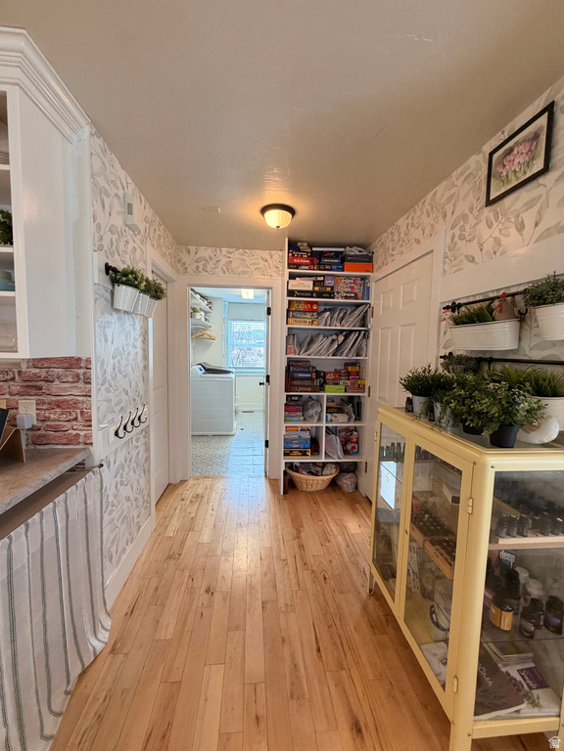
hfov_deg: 85.7
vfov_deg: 102.1
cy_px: 376
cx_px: 282
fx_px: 304
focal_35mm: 14
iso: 160
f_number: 2.2
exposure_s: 1/60
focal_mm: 2.22
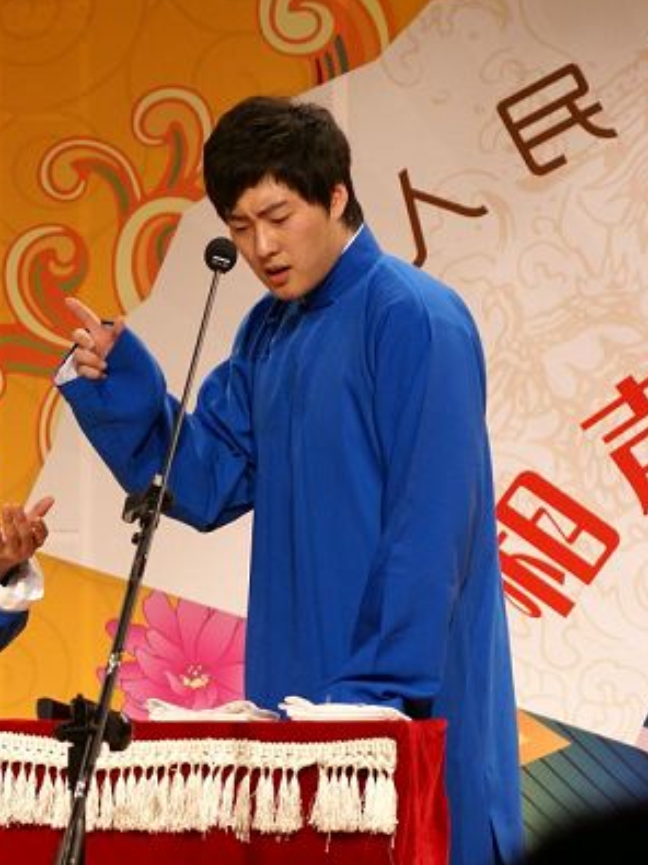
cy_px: 430
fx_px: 6019
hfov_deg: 6.1
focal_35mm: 241
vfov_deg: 8.2
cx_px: 0
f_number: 5
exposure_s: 1/40
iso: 400
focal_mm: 110
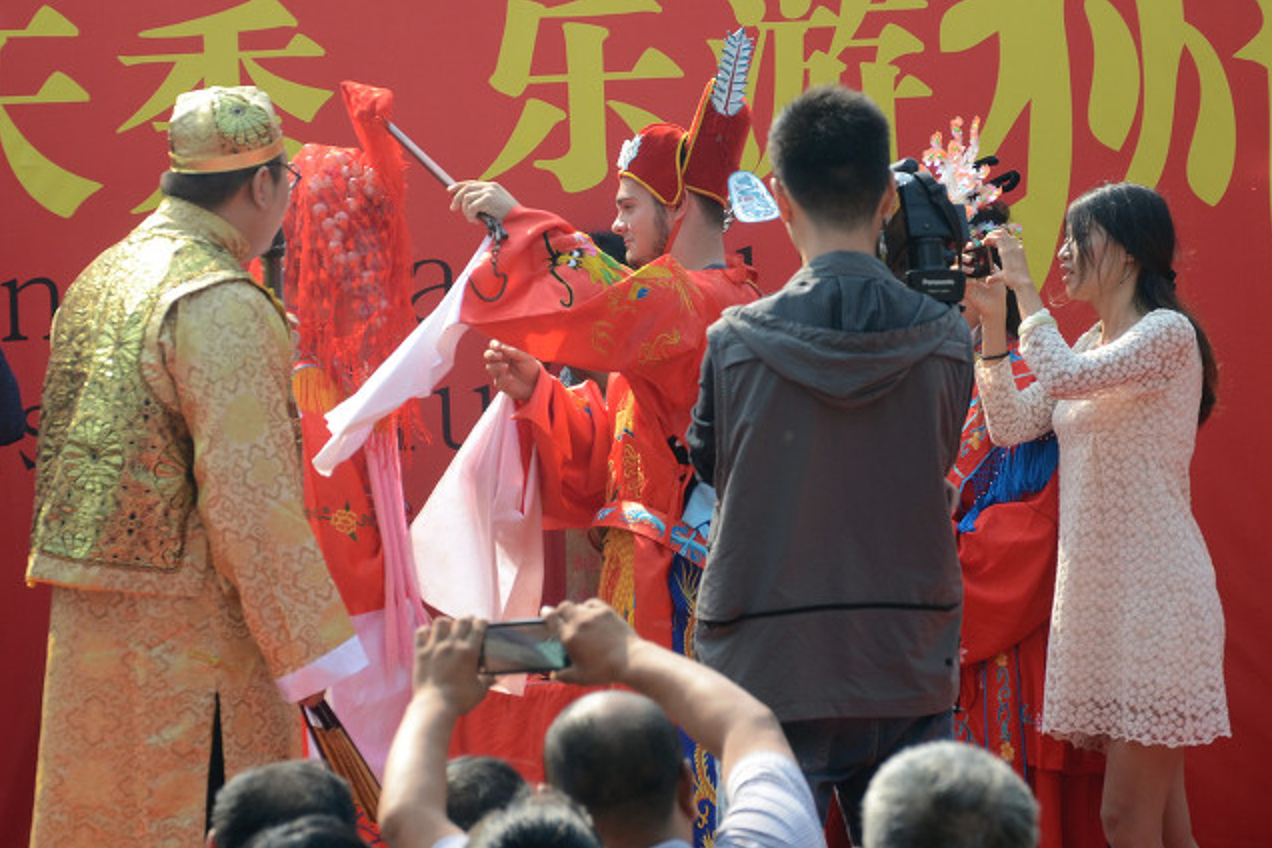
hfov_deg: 13.0
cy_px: 424
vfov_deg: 8.7
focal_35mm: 159
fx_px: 5600
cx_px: 638
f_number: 5.6
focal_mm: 105
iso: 200
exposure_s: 1/320
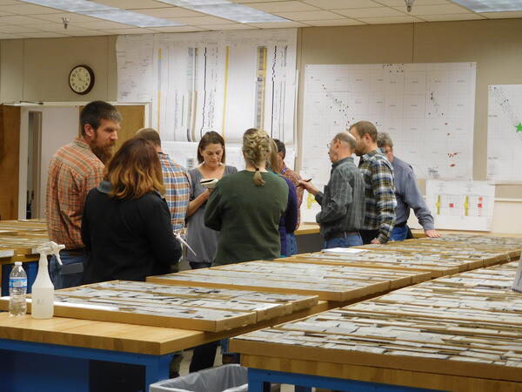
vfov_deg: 21.0
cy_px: 196
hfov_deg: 27.8
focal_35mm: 70
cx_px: 261
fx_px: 1056
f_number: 4.5
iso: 200
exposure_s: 1/30
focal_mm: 12.5
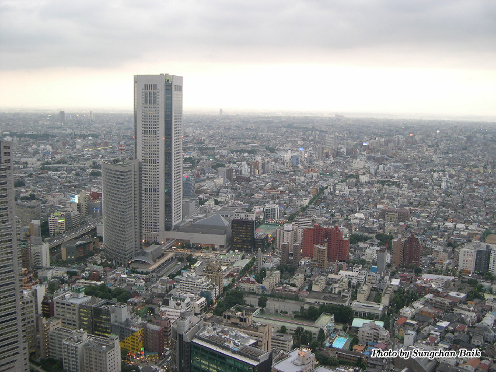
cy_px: 186
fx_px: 545
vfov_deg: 37.7
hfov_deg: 49.0
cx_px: 248
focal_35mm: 38
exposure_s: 1/13.7
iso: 100
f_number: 2.8
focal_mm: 8
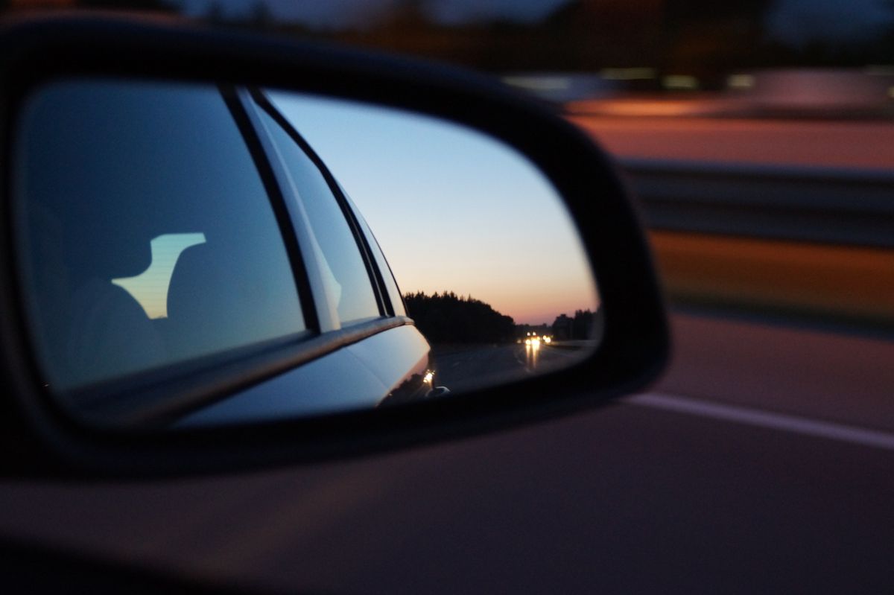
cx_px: 447
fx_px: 1489
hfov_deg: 33.4
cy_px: 298
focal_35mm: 60
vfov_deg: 22.6
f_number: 4.5
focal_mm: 40
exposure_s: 1/5
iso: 1600
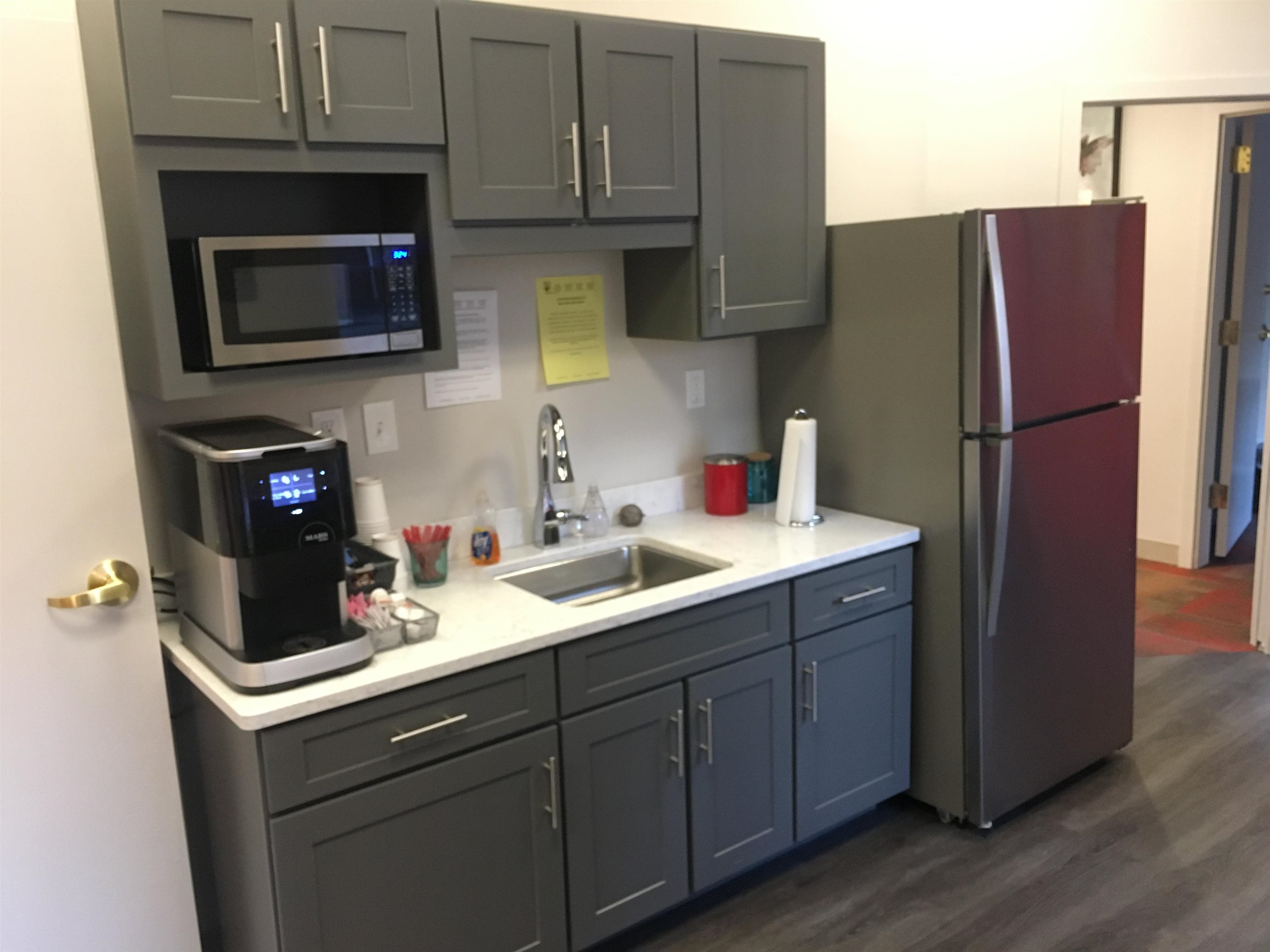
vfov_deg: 48.2
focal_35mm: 29
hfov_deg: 61.7
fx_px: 1064
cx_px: 635
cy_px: 476
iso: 200
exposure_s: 1/20
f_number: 2.2
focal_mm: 4.15
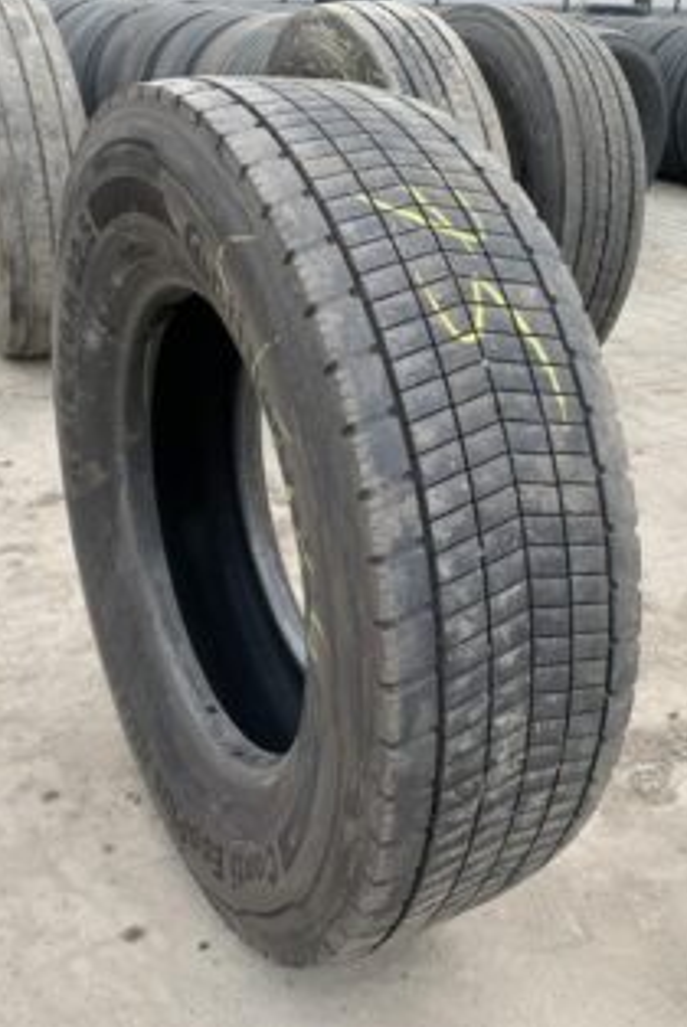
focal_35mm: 37
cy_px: 505
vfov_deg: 51.8
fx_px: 1057
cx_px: 422
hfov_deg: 35.8
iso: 64
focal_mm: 4.25
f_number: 1.8
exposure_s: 1/121
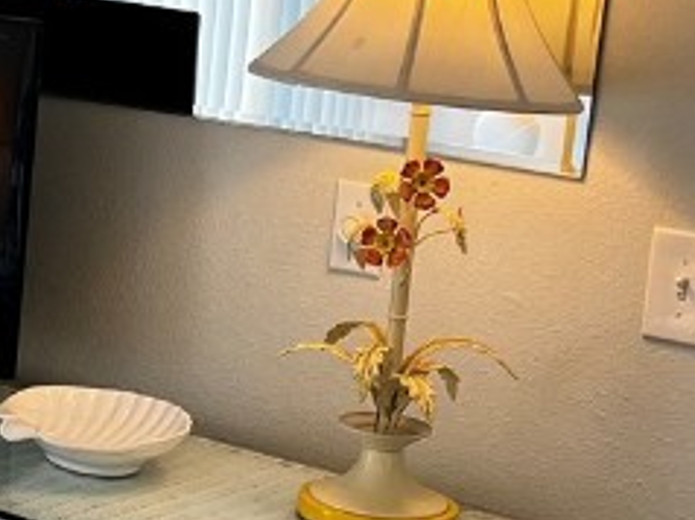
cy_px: 289
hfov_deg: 17.0
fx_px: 2246
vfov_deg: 13.2
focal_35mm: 112
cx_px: -96
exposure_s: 1/120
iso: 64
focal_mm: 5.7
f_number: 1.5
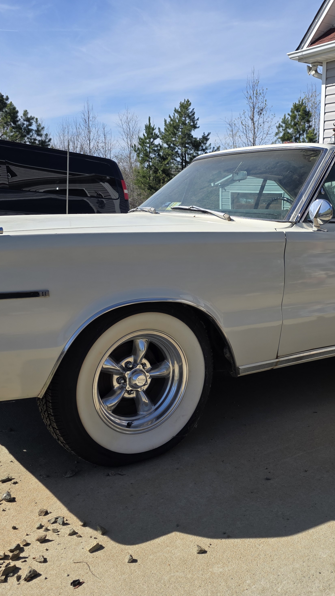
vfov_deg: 58.0
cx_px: 243
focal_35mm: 34
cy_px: 300
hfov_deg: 34.1
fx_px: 537
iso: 80
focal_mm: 6.3
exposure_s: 1/5153
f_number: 1.7
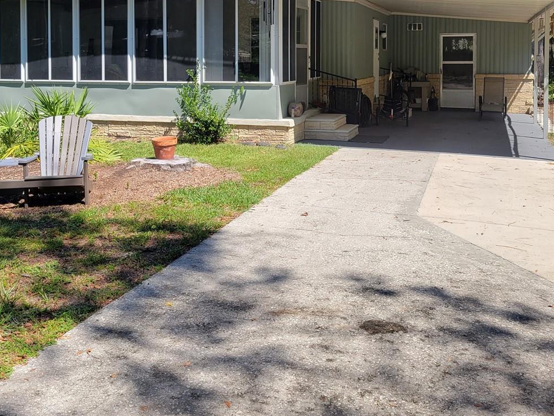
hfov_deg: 44.8
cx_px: 263
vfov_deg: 33.4
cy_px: 86
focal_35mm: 42
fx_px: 672
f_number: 1.8
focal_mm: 5.4
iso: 40
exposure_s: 1/1120
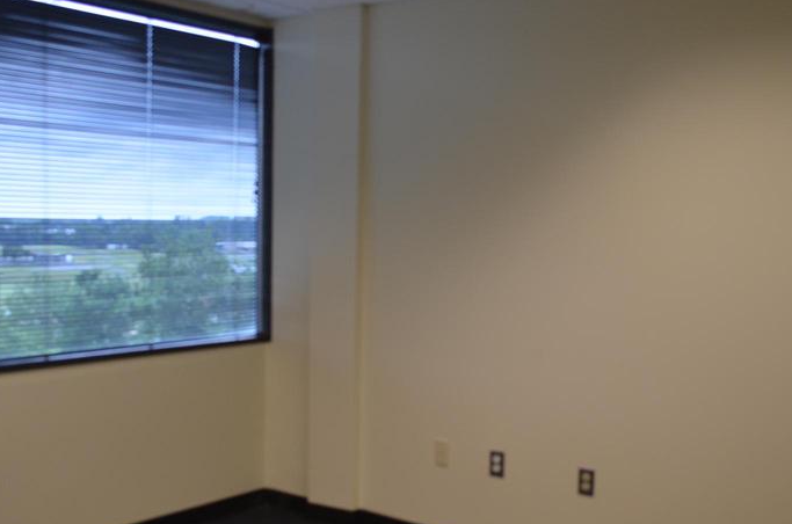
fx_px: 988
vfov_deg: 29.6
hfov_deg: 43.7
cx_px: 364
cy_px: 315
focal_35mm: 45
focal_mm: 20
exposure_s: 1/60
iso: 450
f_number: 4
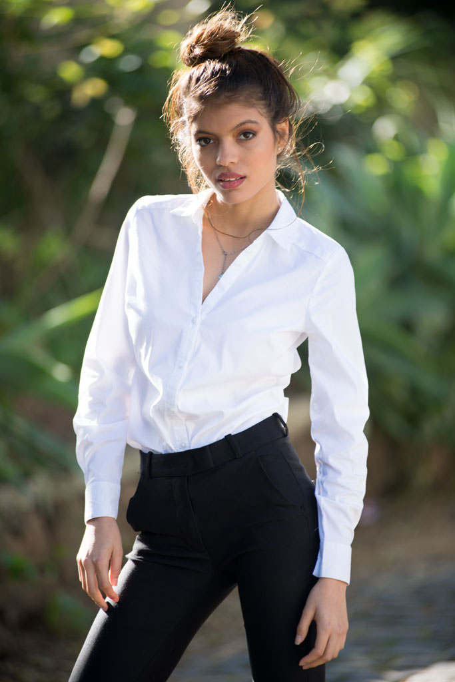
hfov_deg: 6.9
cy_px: 341
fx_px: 3790
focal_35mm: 200
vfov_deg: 10.3
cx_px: 228
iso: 100
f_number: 3.2
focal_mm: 200
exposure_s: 1/250
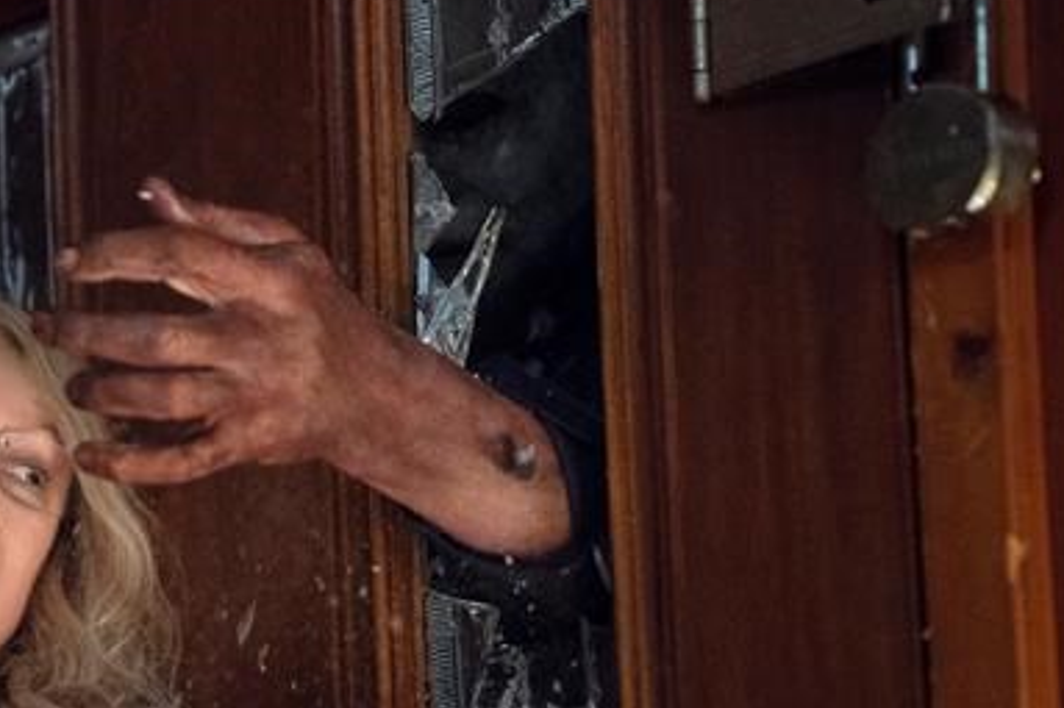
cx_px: 183
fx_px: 3456
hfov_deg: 17.3
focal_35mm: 117
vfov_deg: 11.7
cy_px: 557
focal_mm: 69
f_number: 3.2
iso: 12800
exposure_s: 1/400
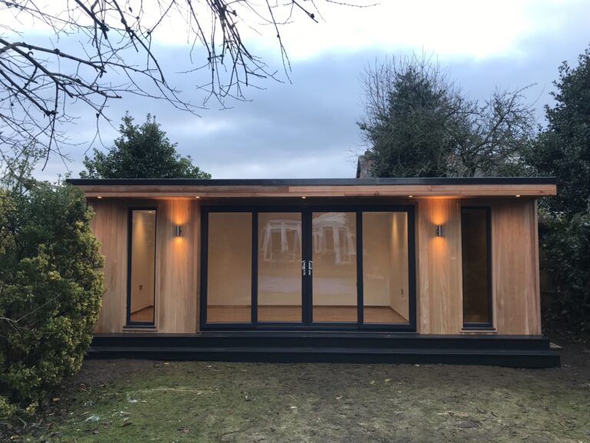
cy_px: 222
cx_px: 295
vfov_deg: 49.7
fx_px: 477
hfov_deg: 63.4
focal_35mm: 28
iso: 20
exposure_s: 1/121
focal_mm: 3.99
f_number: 1.8
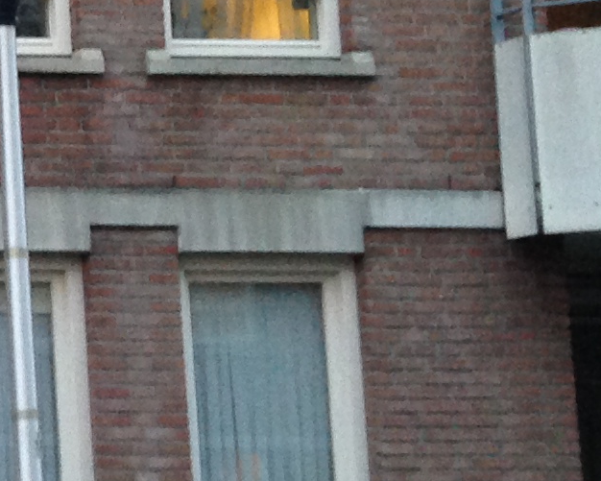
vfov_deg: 9.2
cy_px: 176
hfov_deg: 10.2
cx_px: -772
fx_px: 2989
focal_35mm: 168
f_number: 2.4
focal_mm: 4.12
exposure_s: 1/20
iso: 160
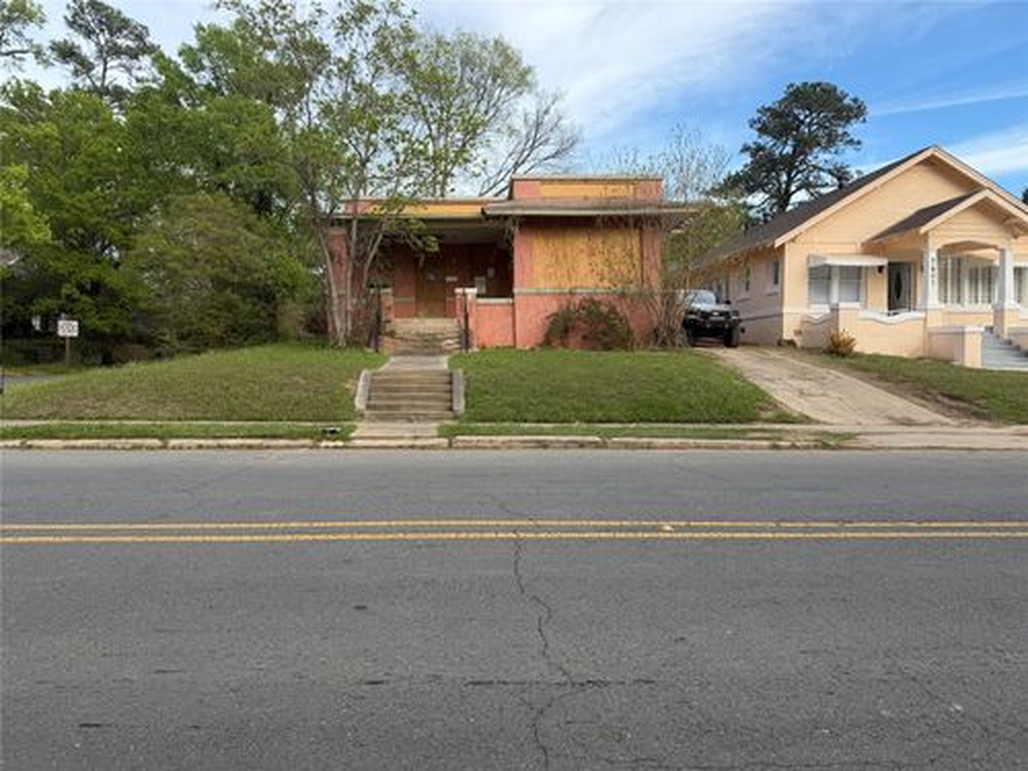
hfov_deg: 71.6
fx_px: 713
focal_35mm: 24
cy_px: 386
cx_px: 514
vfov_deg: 56.8
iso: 80
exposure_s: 1/1292
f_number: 1.78
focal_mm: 6.76
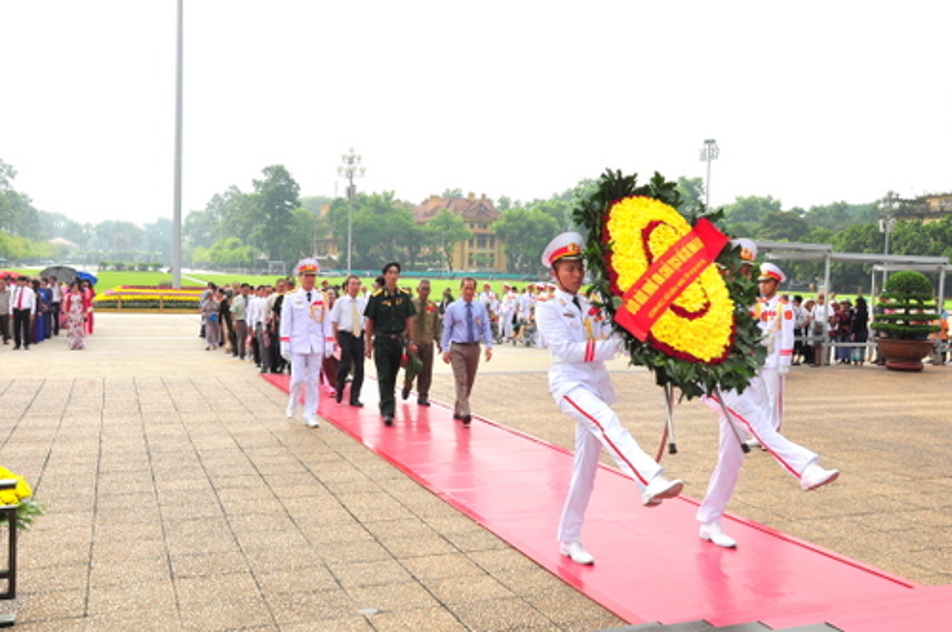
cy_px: 316
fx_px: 872
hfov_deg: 57.3
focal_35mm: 33
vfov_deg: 39.9
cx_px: 476
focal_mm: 22
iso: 200
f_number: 14
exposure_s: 1/200
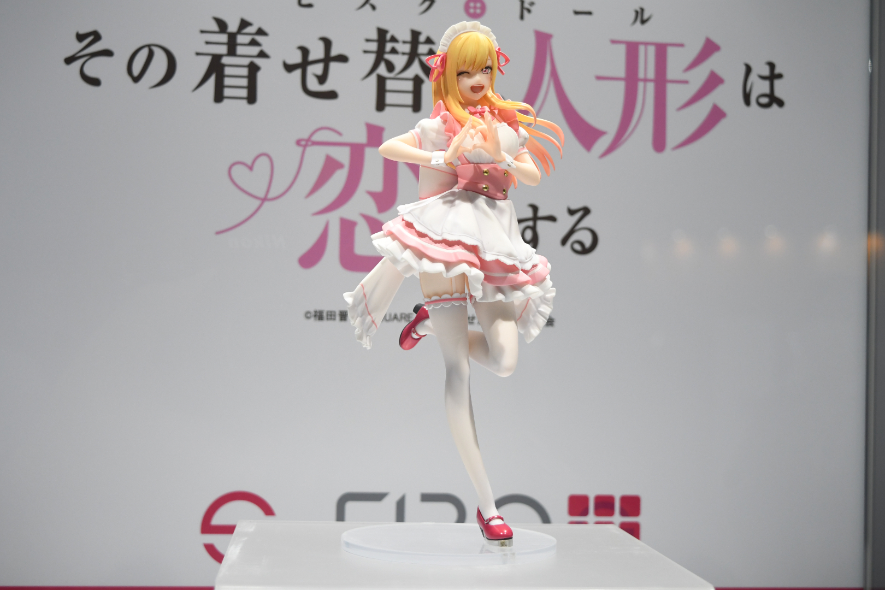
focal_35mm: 57
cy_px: 295
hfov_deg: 35.1
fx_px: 1401
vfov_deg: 23.8
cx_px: 442
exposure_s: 1/1000
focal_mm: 38
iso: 1000
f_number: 5.6
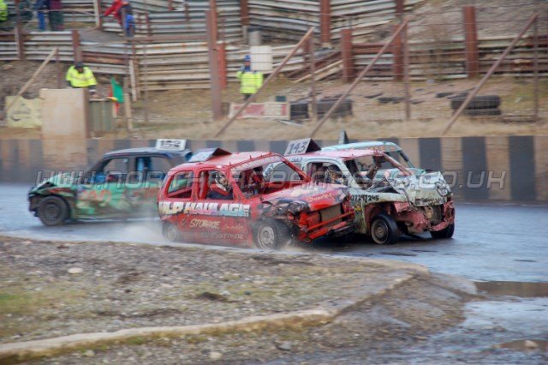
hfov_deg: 14.4
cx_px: 274
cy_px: 182
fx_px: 2168
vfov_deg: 9.6
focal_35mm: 142
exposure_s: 1/100
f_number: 5.6
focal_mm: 95
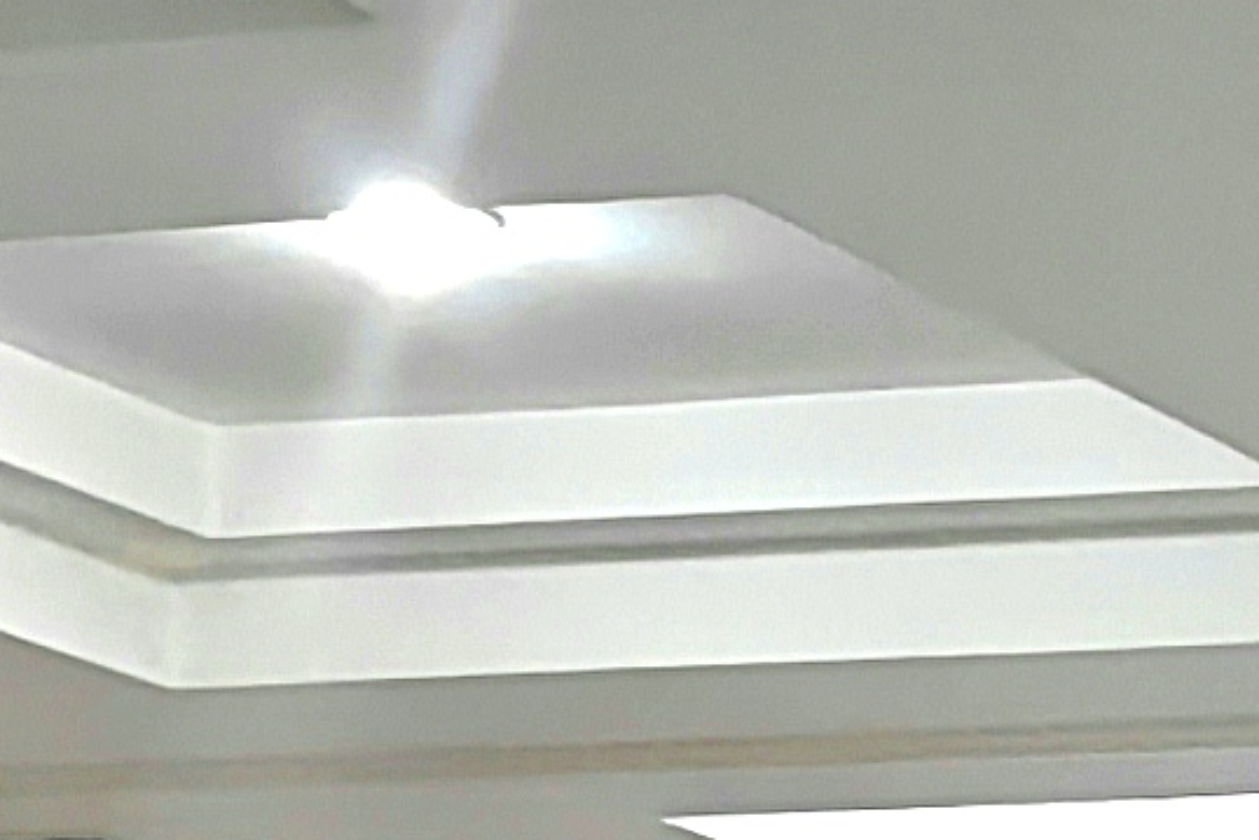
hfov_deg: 8.9
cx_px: 2651
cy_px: 2426
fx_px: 7591
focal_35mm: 217
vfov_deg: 5.9
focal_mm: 5.54
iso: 400
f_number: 1.8
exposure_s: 1/100
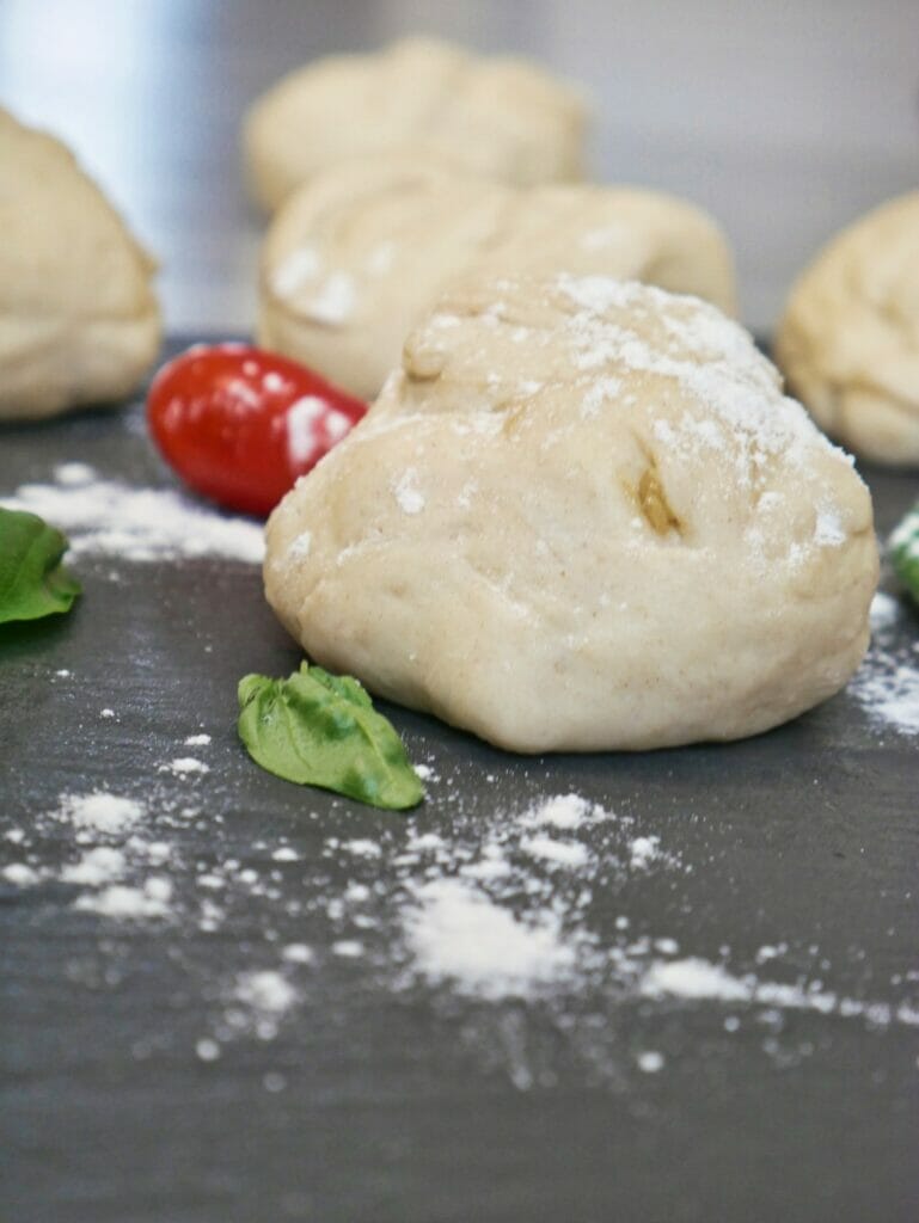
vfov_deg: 23.3
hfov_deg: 17.6
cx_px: 460
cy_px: 612
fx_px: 2971
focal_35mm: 84
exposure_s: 1/25
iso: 800
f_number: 5.6
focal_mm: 42
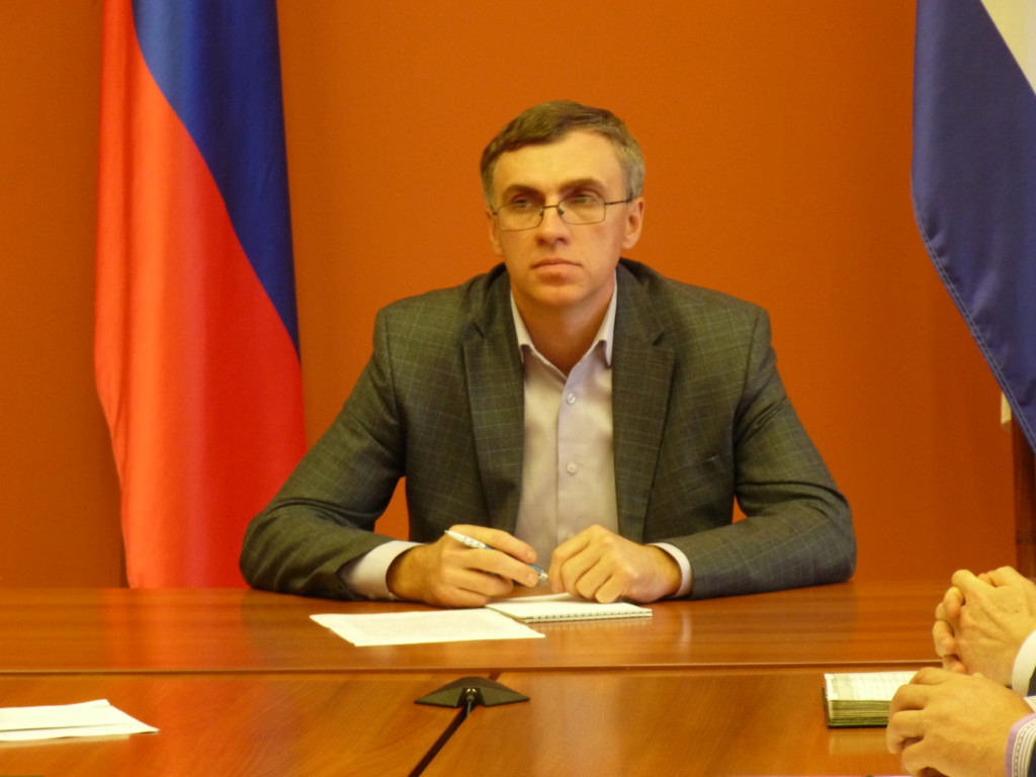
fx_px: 6135
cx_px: 518
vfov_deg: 7.2
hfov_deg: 9.7
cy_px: 388
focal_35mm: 205
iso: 400
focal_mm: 36.4
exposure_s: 1/20
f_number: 3.7
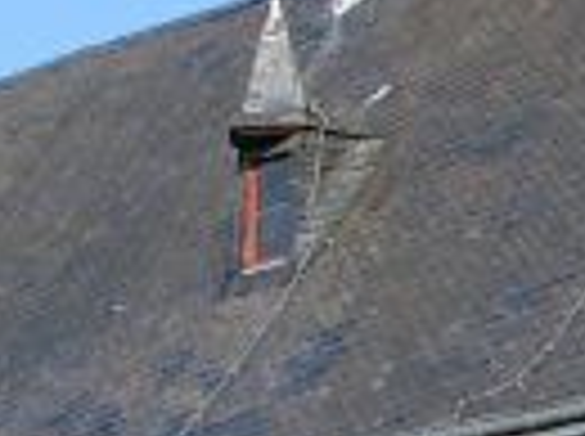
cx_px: 774
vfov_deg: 7.0
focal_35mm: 210
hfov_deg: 9.3
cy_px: 481
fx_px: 3542
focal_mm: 7.13
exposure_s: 1/599
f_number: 4
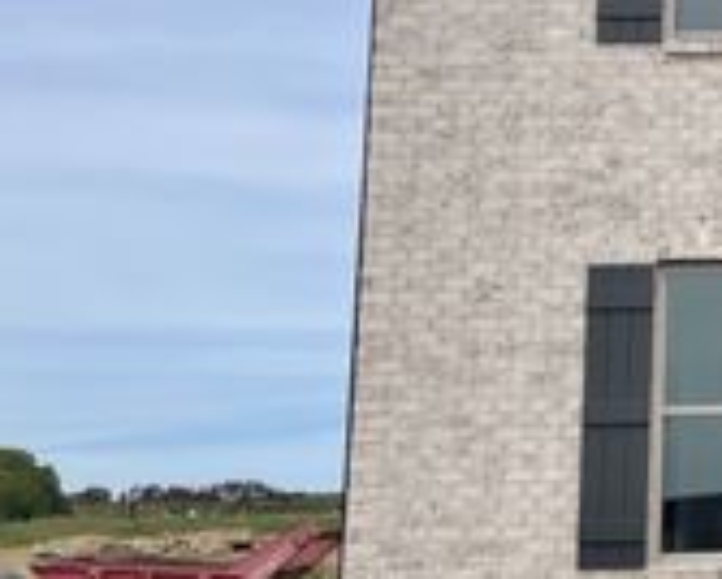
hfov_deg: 21.6
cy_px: 149
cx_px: 1038
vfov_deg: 20.1
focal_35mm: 76
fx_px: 1626
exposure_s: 1/4292
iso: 32
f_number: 1.6
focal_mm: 4.2
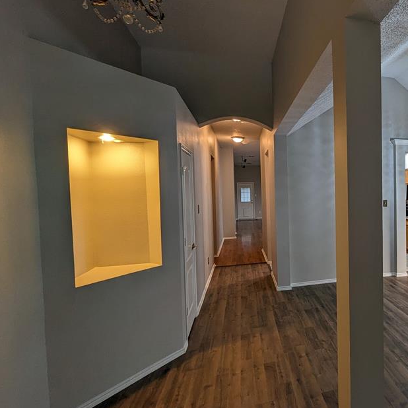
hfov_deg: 70.3
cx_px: 324
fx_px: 253
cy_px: 199
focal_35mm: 19
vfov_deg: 77.7
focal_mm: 1.95
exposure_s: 1/23.8
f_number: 2.2
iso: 74
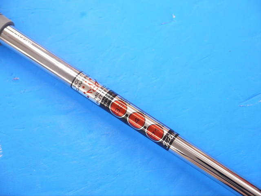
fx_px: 633
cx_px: 130
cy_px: 98
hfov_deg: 23.3
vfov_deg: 17.6
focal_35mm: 84
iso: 640
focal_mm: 42
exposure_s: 1/80
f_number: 5.6
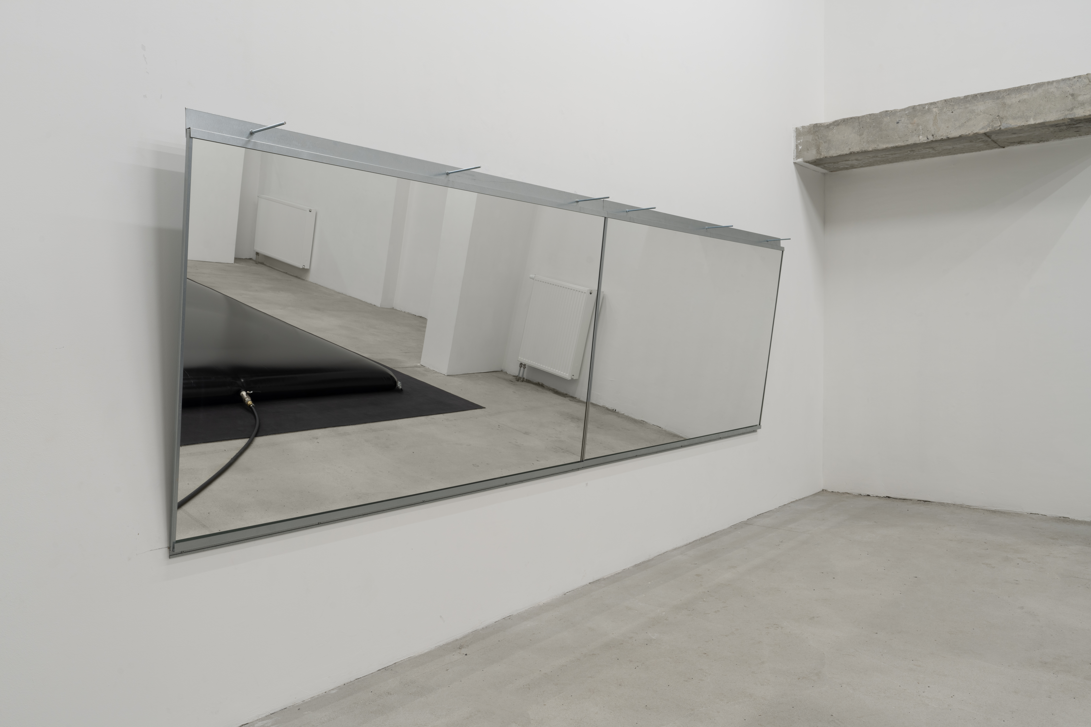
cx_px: 546
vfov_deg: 49.6
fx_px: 788
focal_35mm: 26
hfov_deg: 69.4
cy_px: 364
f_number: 13
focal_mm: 26
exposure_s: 1.3
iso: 100
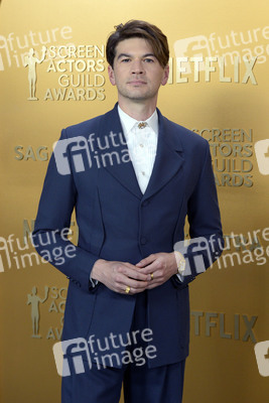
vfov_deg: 23.6
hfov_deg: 15.9
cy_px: 202
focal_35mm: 86
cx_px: 134
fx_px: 963
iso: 2500
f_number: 5.6
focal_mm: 86
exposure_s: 1/250
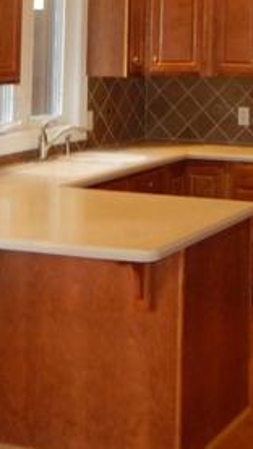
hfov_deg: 15.3
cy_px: -2
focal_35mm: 76
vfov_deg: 26.4
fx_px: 906
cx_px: 313
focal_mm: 4.5
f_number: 3.4
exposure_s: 1/30
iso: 250
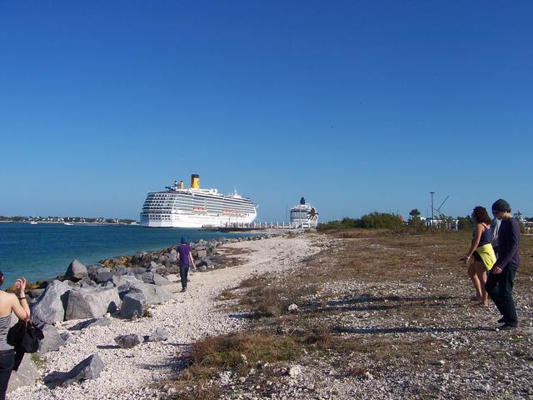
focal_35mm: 36
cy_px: 200
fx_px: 554
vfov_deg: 39.7
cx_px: 266
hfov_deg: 51.4
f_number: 4.8
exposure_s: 1/750
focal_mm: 6
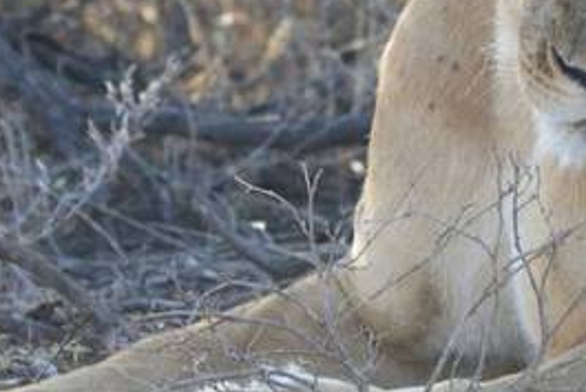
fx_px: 25764
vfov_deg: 0.9
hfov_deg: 1.3
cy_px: 130
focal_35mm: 1582
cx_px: 407
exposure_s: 1/500
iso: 640
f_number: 5.6
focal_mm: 400
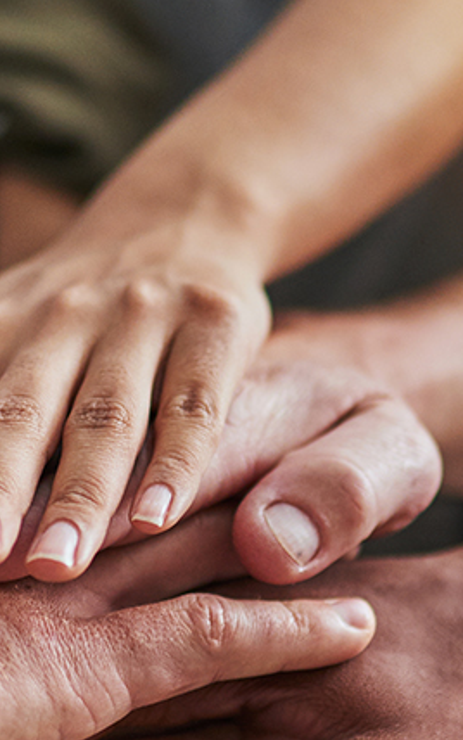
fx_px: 2520
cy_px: 653
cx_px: 73
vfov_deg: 16.5
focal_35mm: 125
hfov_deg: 10.5
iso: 200
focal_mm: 35
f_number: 1.4
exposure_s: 1/200
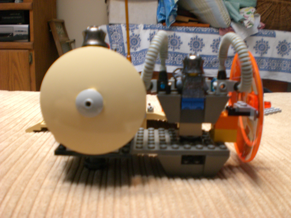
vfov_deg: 37.7
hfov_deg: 49.0
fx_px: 319
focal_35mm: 38
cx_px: 146
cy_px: 109
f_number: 3.1
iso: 200
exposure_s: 1/80
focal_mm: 6.3
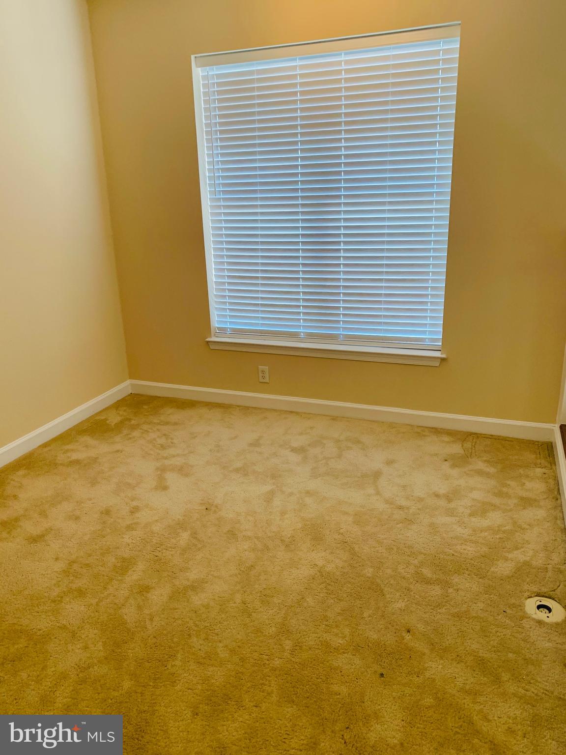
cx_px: 283
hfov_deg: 53.1
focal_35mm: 26
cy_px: 378
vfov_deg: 67.3
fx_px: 567
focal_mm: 4.25
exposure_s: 1/60
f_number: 1.8
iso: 80
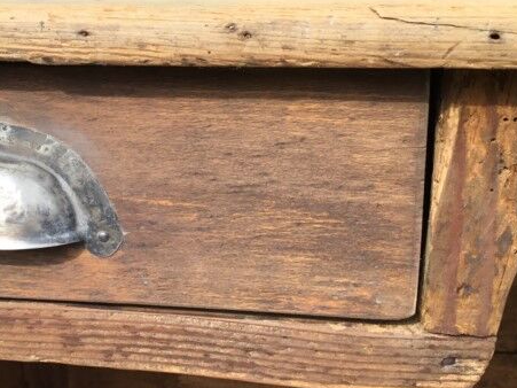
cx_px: 146
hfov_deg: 34.4
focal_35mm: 55
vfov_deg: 26.5
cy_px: 172
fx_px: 821
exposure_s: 1/431
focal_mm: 3.3
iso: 25
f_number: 2.4
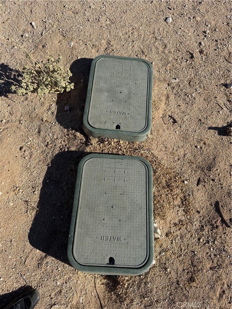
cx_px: 116
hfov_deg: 56.8
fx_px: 214
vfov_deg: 71.6
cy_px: 154
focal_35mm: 24
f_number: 1.78
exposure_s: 1/6711
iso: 80
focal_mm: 6.76
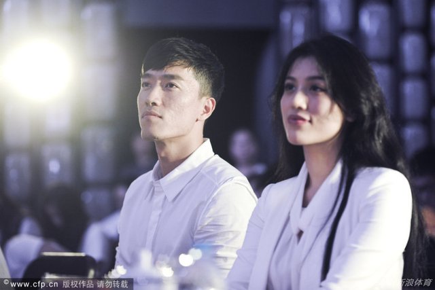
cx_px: 218
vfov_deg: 11.8
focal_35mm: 116
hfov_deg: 17.6
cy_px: 145
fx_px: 1402
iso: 800
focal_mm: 116
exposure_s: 1/200
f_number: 2.8
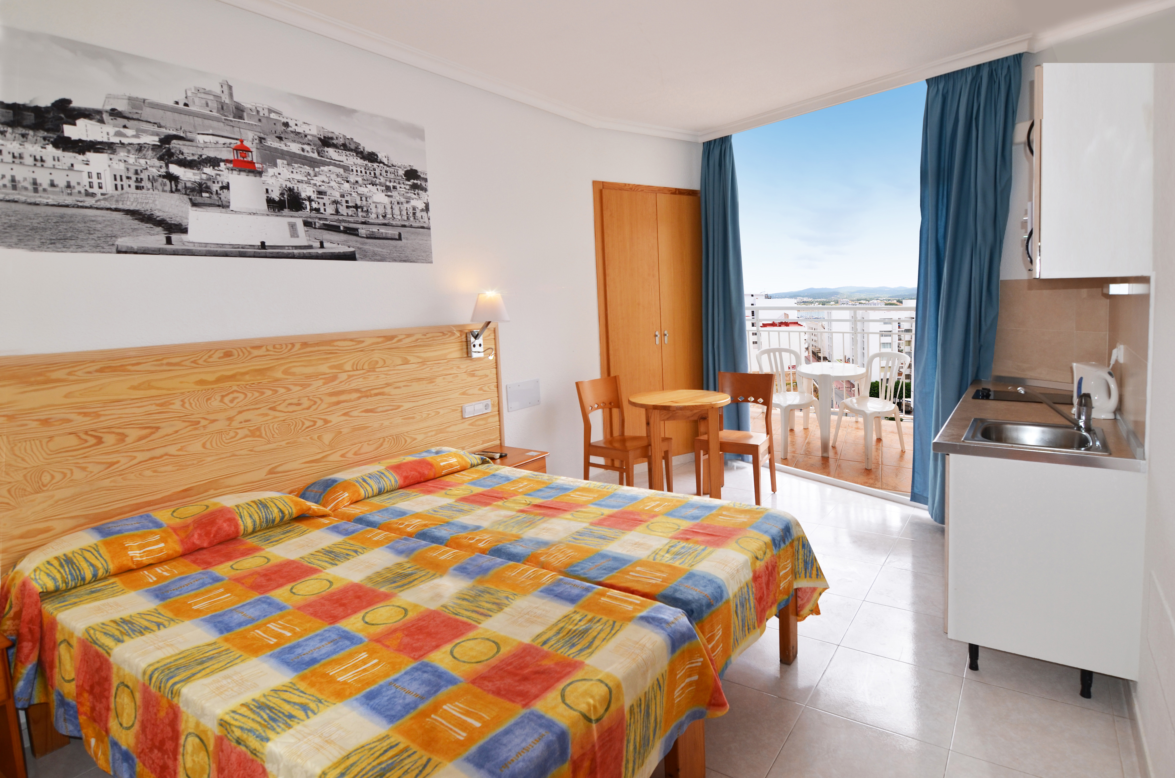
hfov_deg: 85.5
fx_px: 635
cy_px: 389
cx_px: 588
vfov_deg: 63.0
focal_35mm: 20
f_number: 4
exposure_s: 1/250
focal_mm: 13
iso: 160
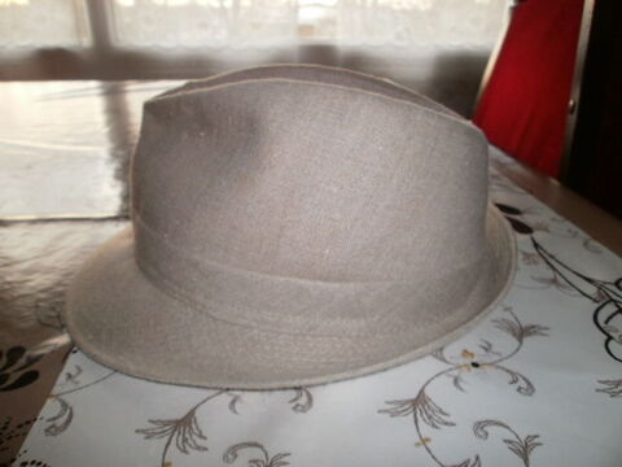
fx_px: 467
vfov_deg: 53.1
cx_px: 311
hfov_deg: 67.3
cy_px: 234
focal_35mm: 26
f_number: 2.6
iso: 100
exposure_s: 1/25
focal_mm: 4.65
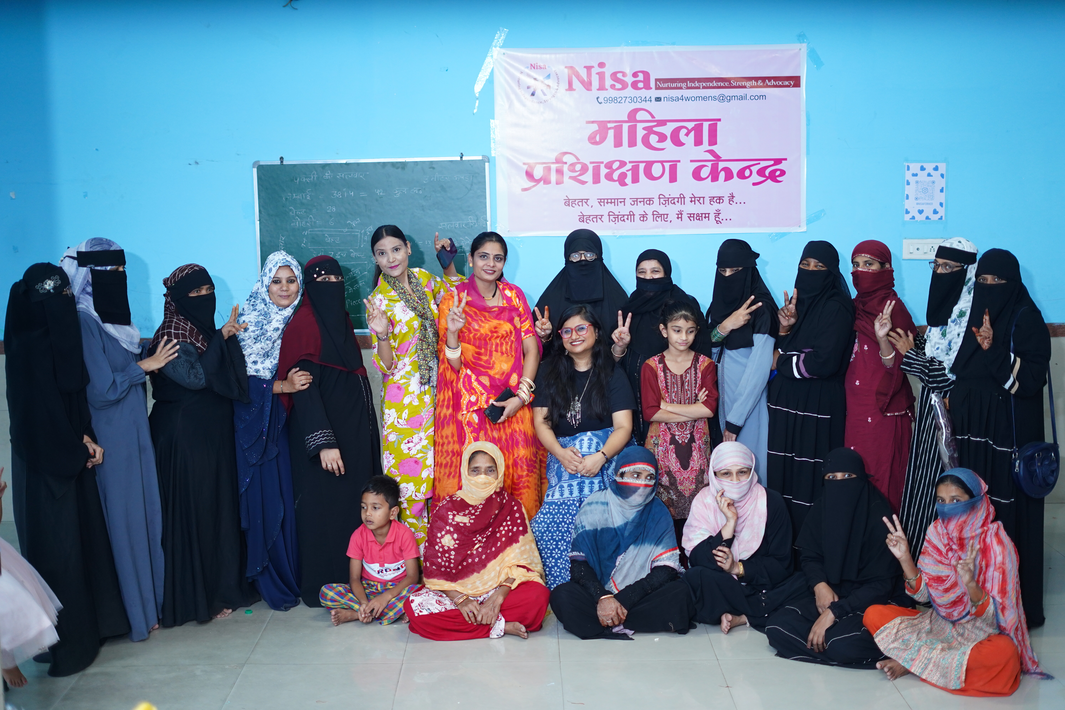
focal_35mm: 50
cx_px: 532
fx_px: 1479
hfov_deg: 39.6
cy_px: 355
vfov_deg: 27.0
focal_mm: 50
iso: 1000
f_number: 1.8
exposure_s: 1/200
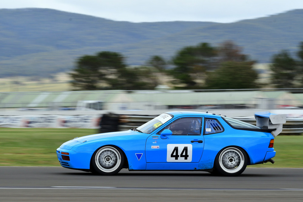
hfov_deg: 6.9
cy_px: 101
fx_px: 2526
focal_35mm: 300
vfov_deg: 4.6
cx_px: 152
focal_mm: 200
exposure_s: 1/200
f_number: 11
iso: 320
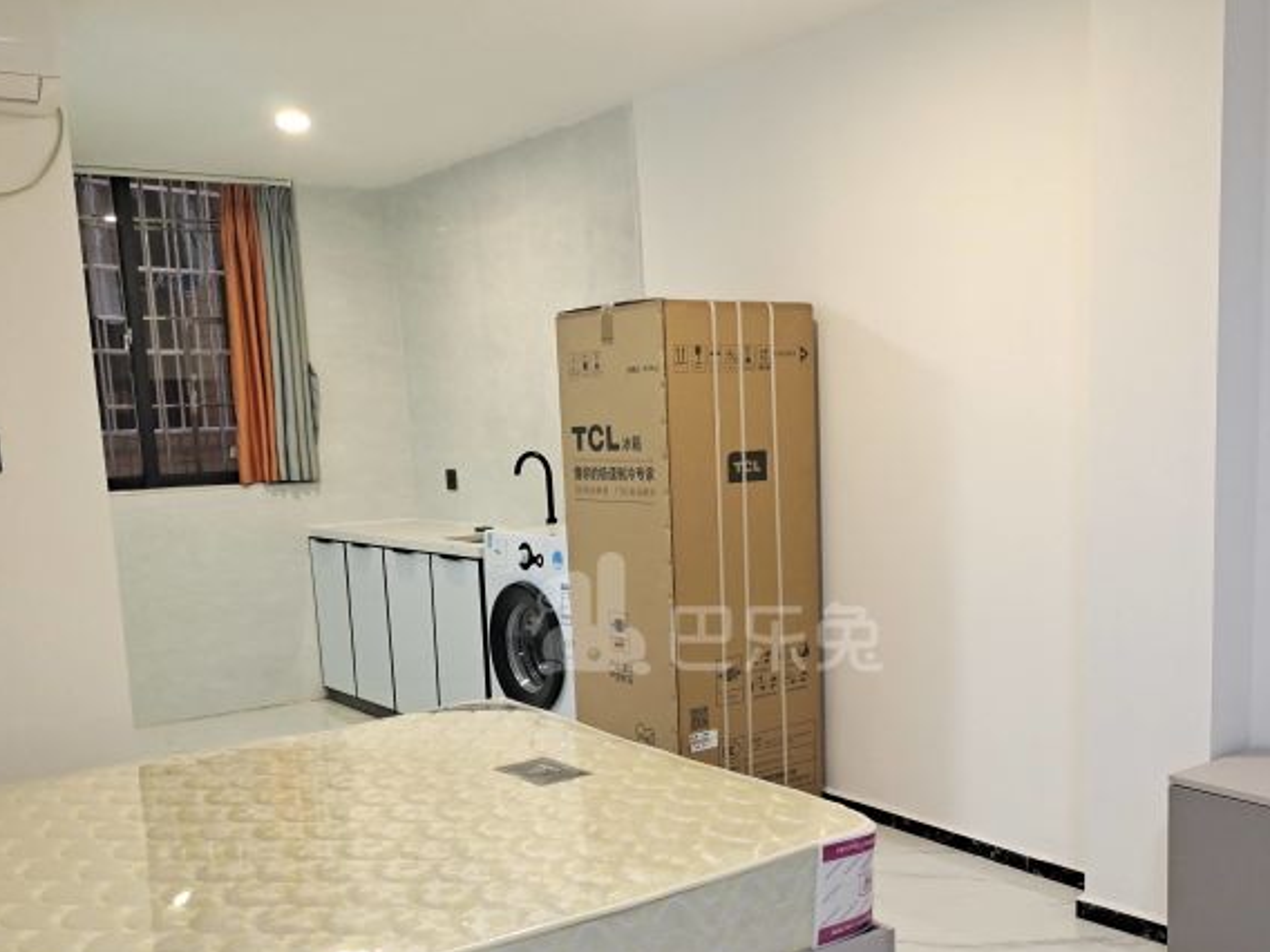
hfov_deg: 58.2
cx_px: 704
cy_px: 615
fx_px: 1137
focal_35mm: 31
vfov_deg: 44.9
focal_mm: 4.71
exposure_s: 1/33
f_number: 1.79
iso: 512
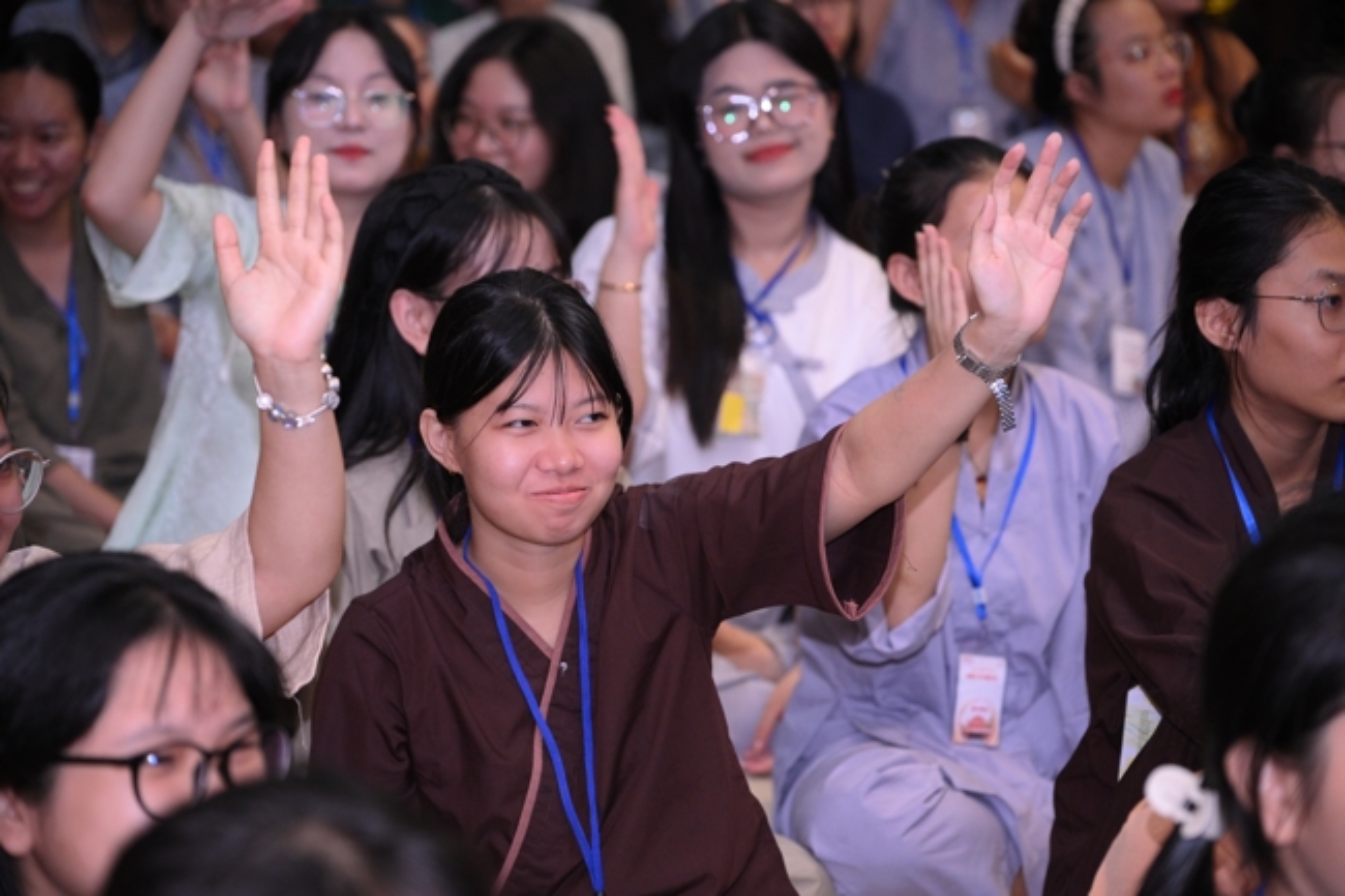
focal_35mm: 103
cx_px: 672
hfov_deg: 19.8
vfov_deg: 13.3
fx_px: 3847
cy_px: 448
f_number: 4
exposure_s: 1/160
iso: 2500
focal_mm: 103
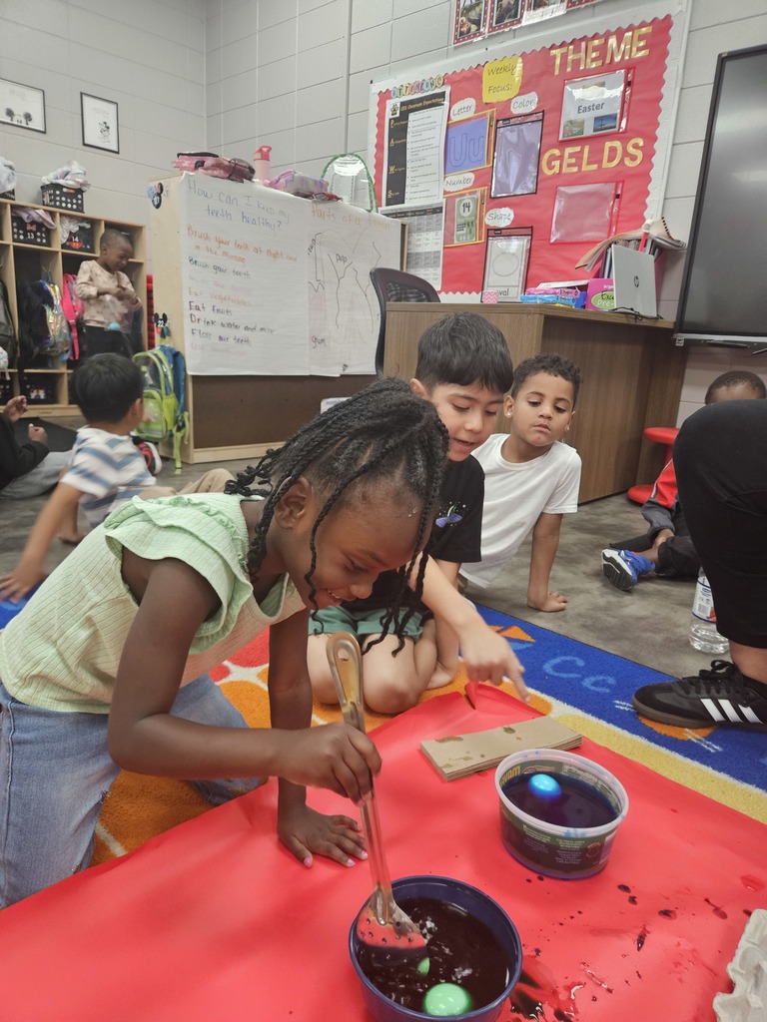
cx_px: 384
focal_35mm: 23
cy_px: 511
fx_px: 679
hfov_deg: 58.9
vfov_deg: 73.9
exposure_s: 1/40
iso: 500
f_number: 1.8
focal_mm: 5.4
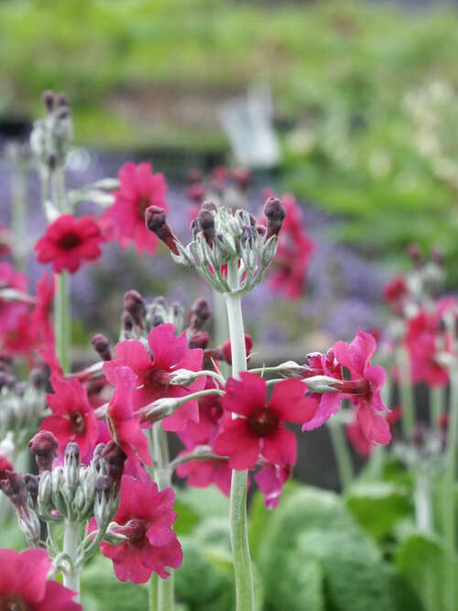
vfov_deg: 17.6
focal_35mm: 112
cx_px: 229
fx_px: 1976
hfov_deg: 13.2
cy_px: 306
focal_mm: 27.65
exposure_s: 1/250
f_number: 3.5
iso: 100
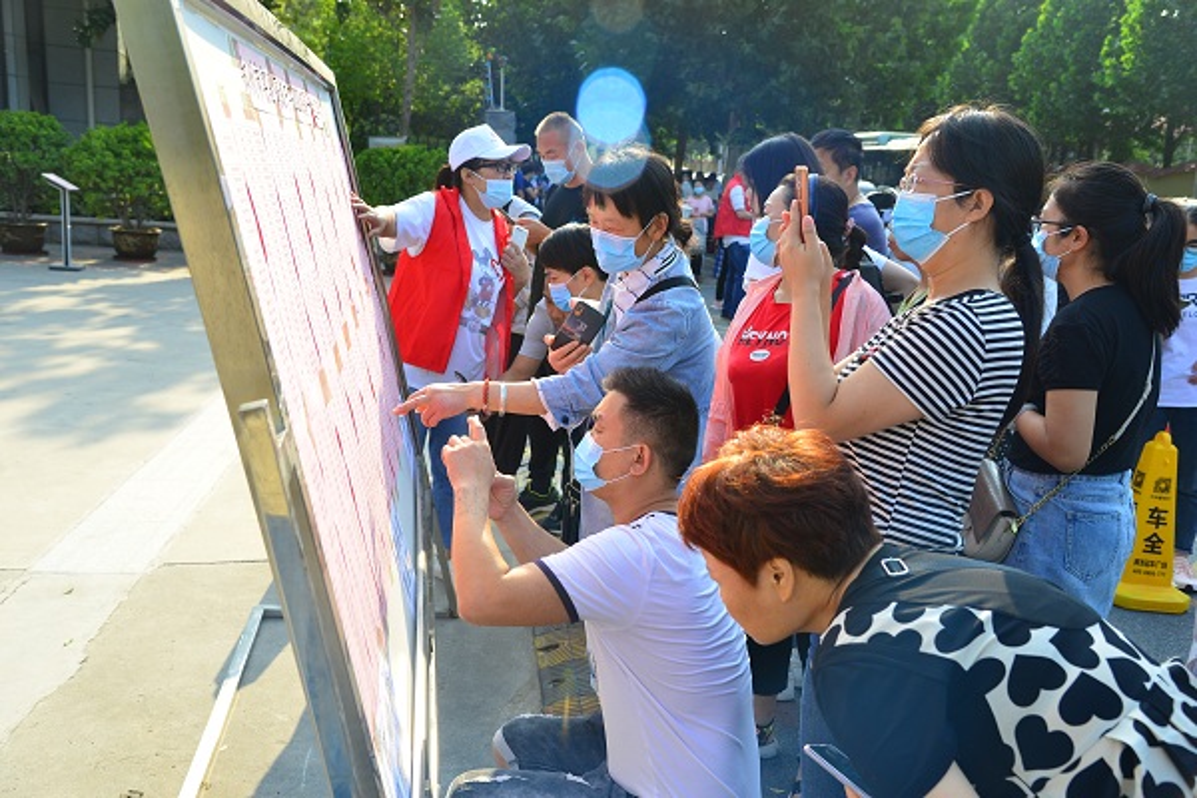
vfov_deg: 35.1
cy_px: 399
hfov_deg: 50.7
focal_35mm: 38
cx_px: 598
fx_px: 1263
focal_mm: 38
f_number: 6.3
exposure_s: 1/160
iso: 200
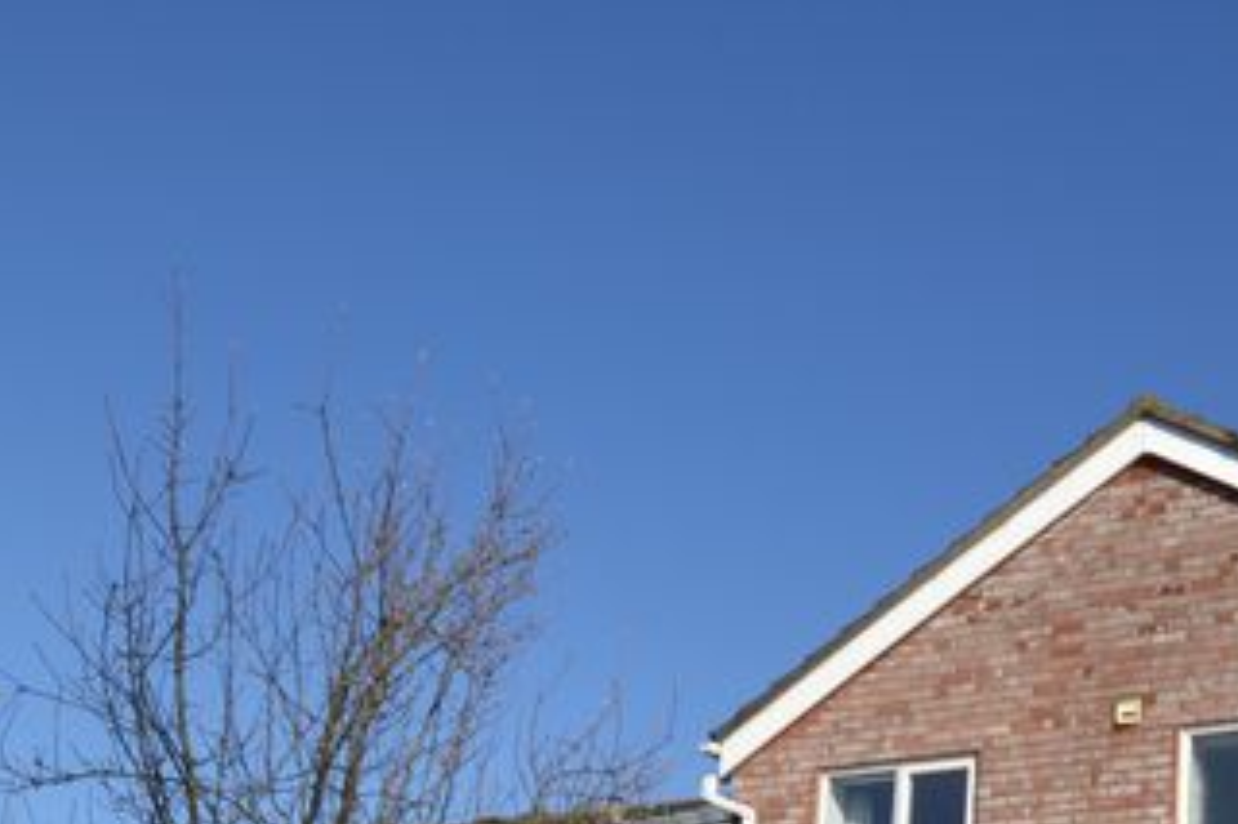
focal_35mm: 48
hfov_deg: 39.1
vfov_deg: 24.5
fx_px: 1650
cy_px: 1066
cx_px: 1033
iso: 100
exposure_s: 1/200
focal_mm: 10
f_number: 9
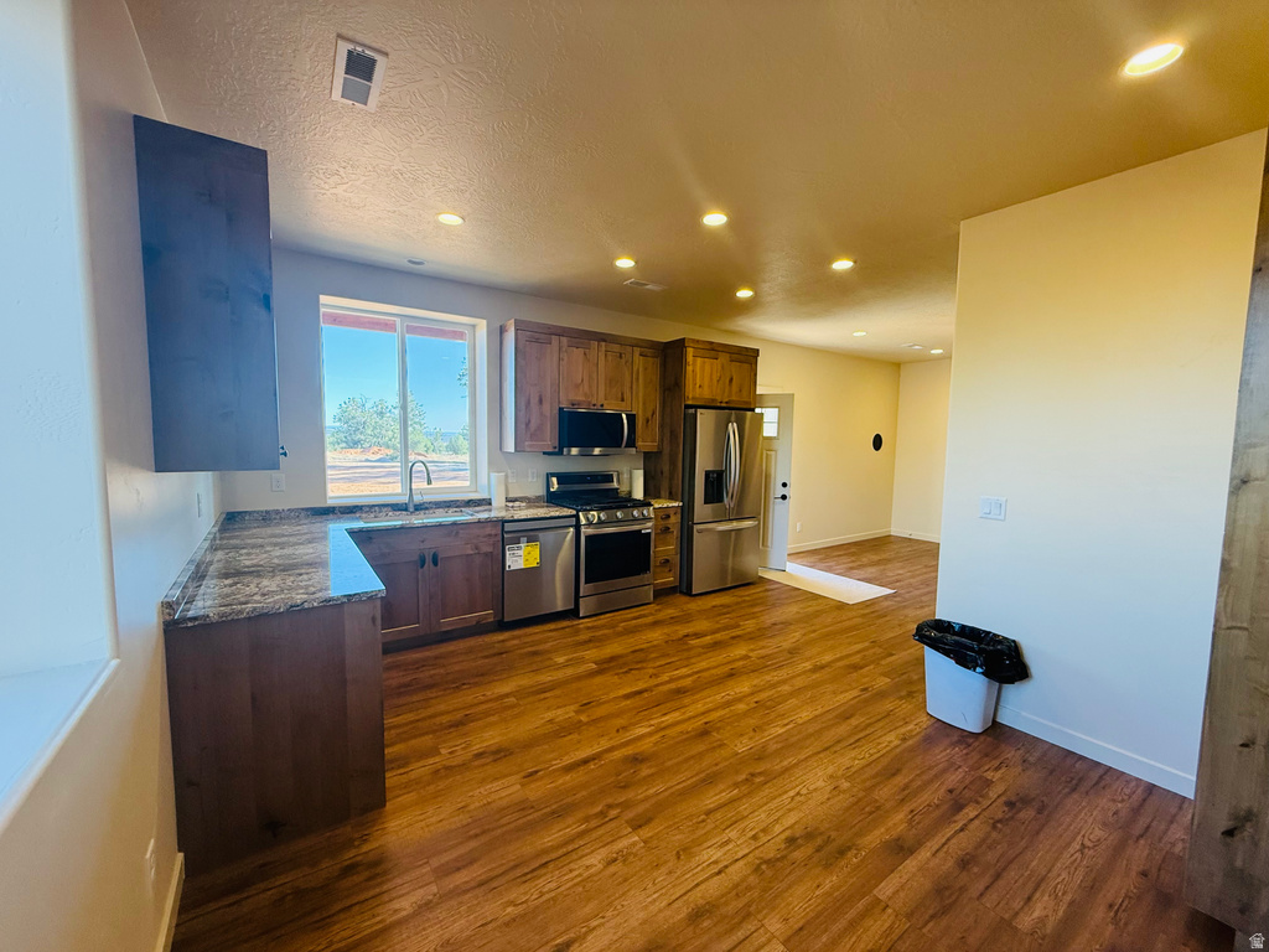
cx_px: 634
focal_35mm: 14
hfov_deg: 102.1
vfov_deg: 85.7
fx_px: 513
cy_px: 476
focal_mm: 2.22
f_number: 2.2
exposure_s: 1/120
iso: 200
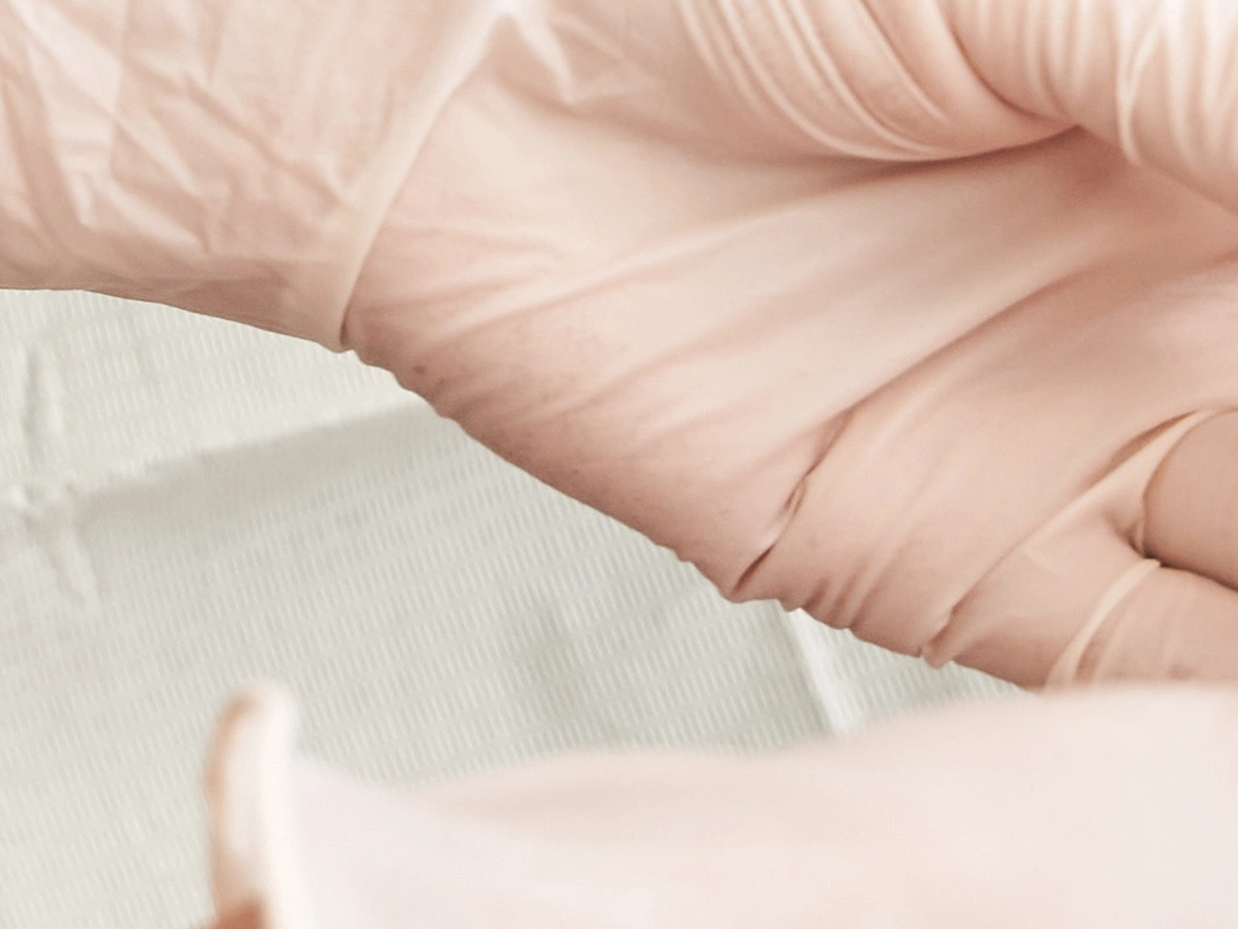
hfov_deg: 7.7
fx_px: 9228
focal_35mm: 258
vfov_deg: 5.7
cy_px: -694
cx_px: 572
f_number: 3.5
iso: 320
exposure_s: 1/160
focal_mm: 41
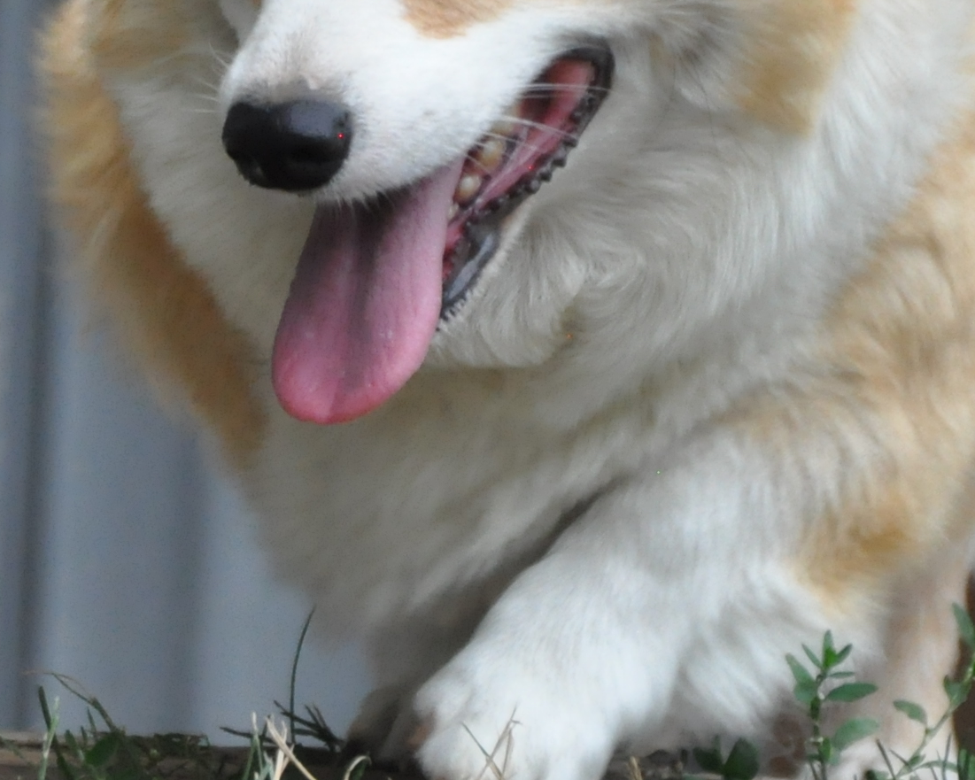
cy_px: 274
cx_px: 318
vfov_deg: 1.1
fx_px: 39508
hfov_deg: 1.4
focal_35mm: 1369
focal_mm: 250
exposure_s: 1/500
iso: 1100
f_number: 6.3
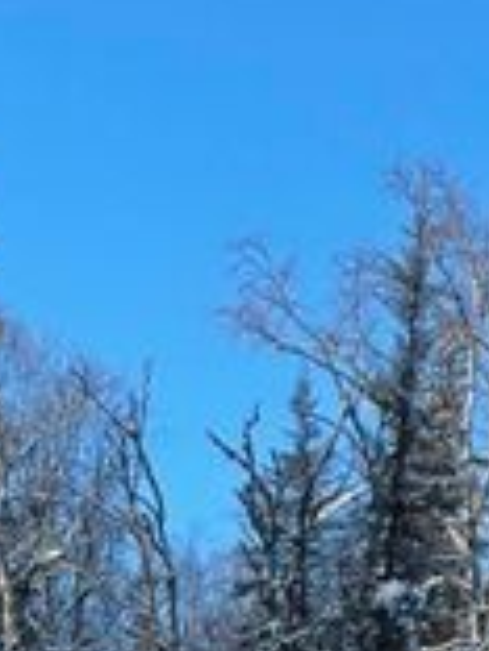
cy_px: 1095
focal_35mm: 273
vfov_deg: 7.1
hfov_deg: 5.3
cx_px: -489
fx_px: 5142
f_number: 2.2
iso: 20
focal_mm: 7.5
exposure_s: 1/589
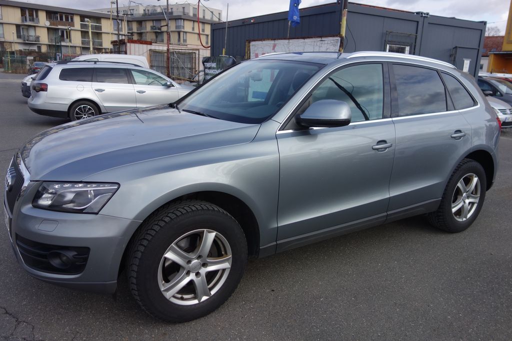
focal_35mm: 28
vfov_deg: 46.4
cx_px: 256
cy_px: 170
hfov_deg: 65.5
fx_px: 398
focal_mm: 10.4
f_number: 1.8
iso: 125
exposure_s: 1/2000
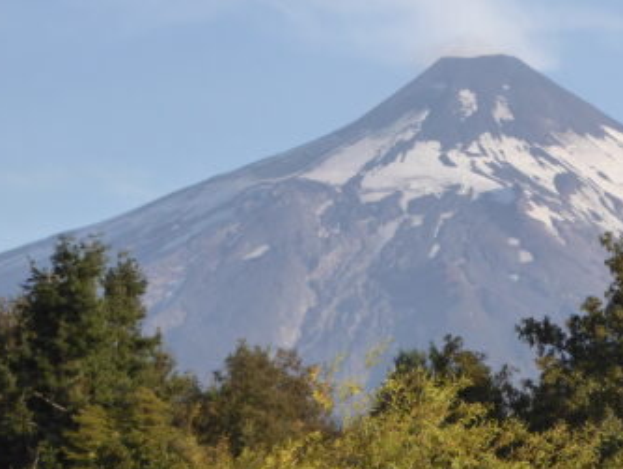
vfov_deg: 5.2
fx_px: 5169
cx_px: 448
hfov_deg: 6.9
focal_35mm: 287
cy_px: 194
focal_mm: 28.7
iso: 160
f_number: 5.5
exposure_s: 1/250
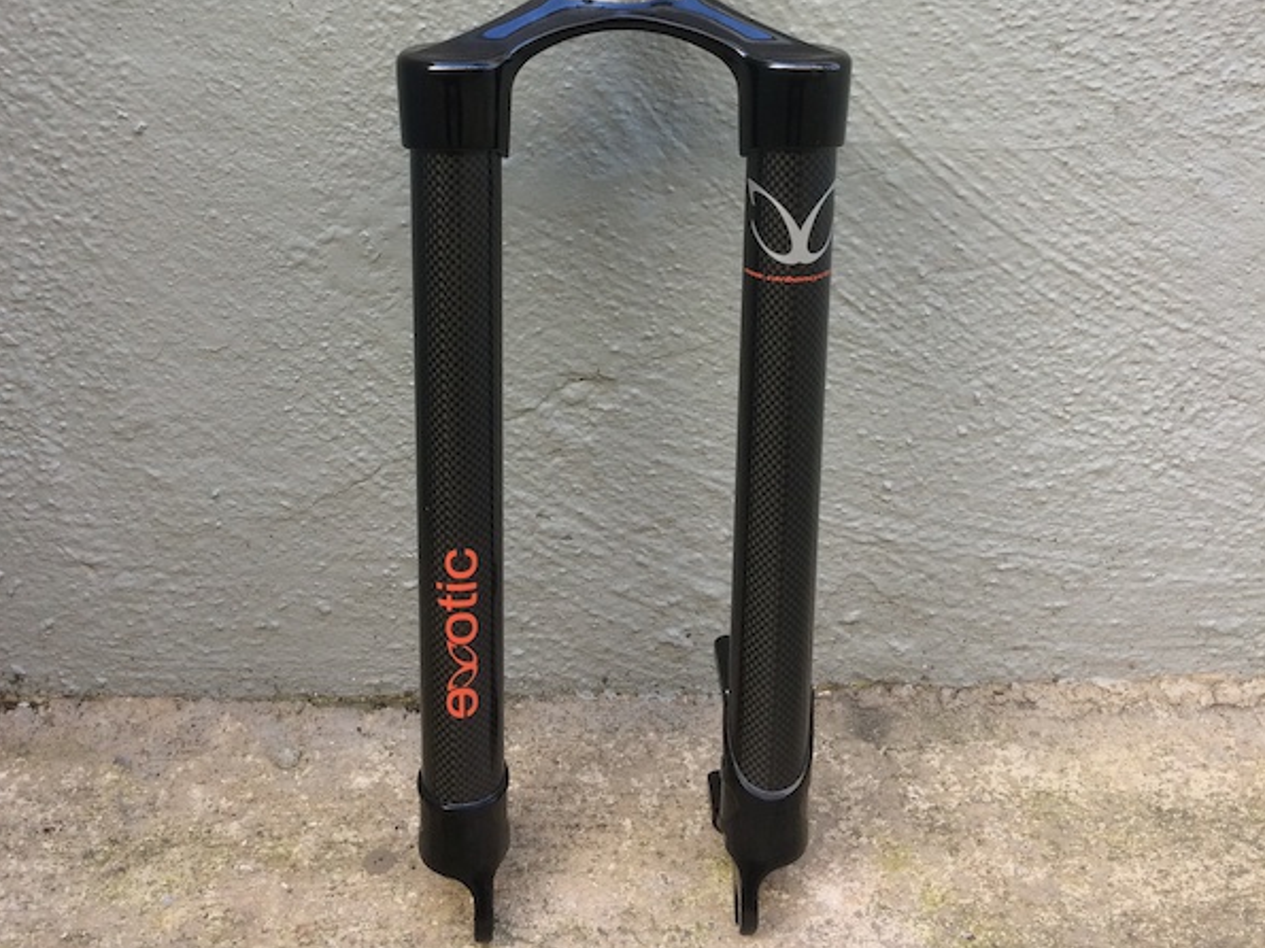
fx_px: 1425
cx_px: 631
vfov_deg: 35.3
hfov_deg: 47.9
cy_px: 157
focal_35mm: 39
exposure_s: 1/120
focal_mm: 4.15
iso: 64
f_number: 2.2
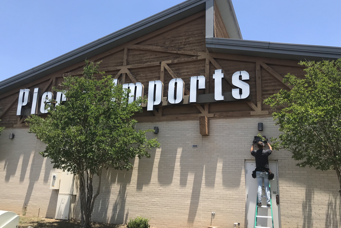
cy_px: 119
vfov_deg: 43.6
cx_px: 171
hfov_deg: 61.9
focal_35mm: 30
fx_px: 284
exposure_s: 1/1368
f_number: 1.8
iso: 20
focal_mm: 3.99
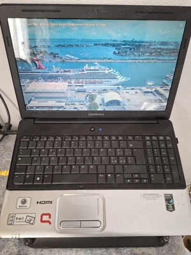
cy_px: 128
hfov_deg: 58.9
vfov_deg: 73.9
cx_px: 96
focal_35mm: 23
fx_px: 169
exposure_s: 1/50
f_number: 1.8
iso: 250
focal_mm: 5.54
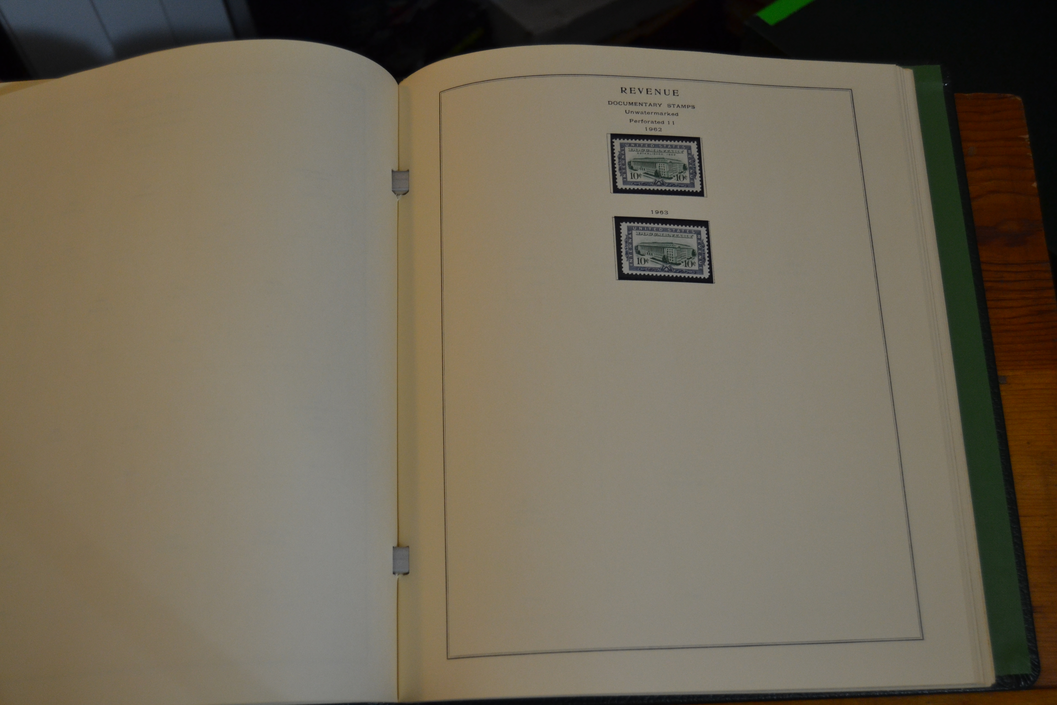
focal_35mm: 39
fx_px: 1145
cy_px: 352
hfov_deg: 49.6
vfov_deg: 34.2
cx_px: 528
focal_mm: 26
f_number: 4
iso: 900
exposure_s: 1/60
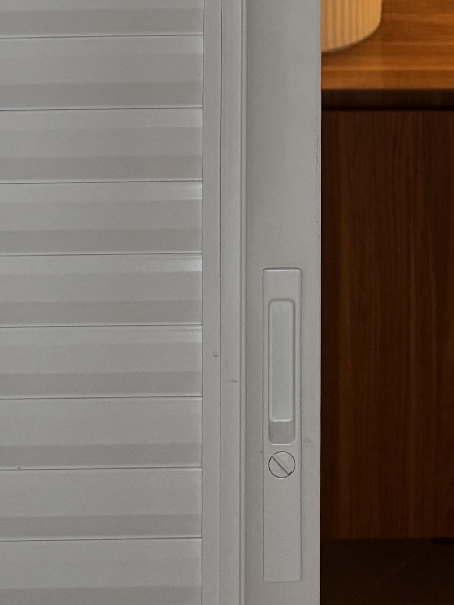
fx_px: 1294
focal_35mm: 74
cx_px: 291
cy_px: -323
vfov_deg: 21.6
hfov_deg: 19.9
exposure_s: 1/60
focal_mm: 6.76
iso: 250
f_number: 1.78
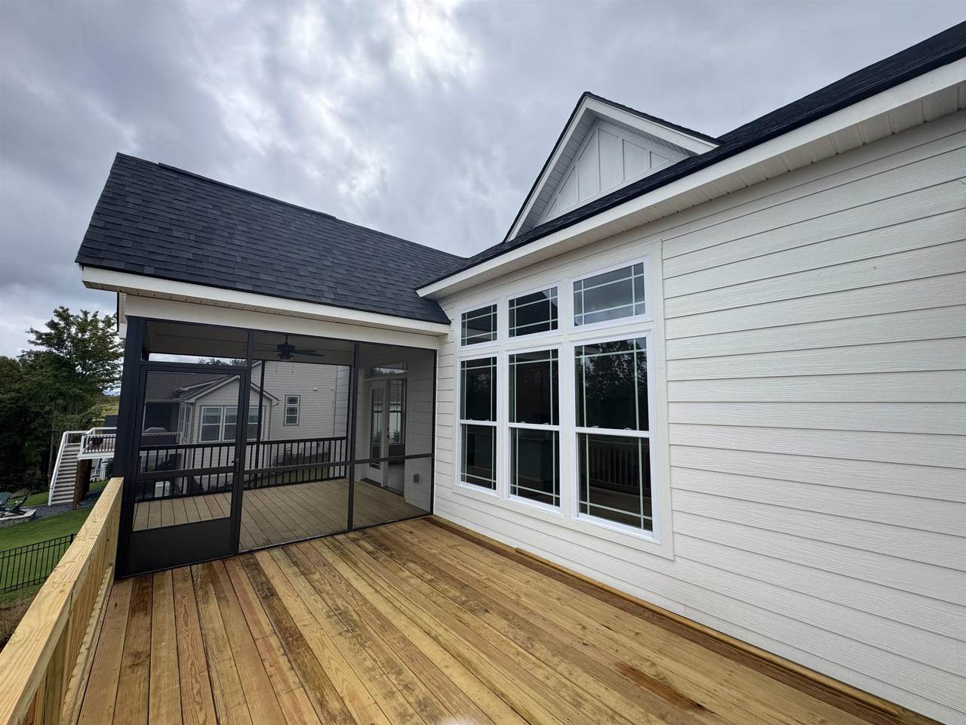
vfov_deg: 85.7
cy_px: 362
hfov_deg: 102.1
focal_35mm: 14
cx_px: 483
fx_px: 391
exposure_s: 1/1178
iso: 50
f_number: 2.2
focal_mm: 2.22
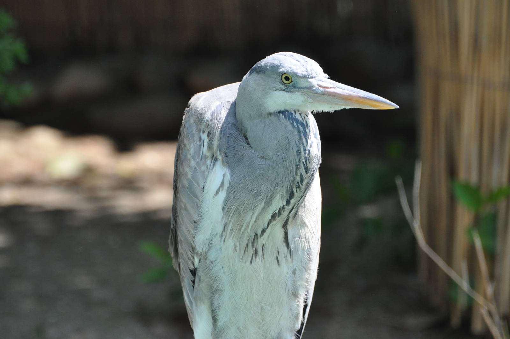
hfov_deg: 4.6
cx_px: 255
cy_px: 170
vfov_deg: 3.0
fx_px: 6368
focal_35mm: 450
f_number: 5.6
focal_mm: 300
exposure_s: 1/800
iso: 800
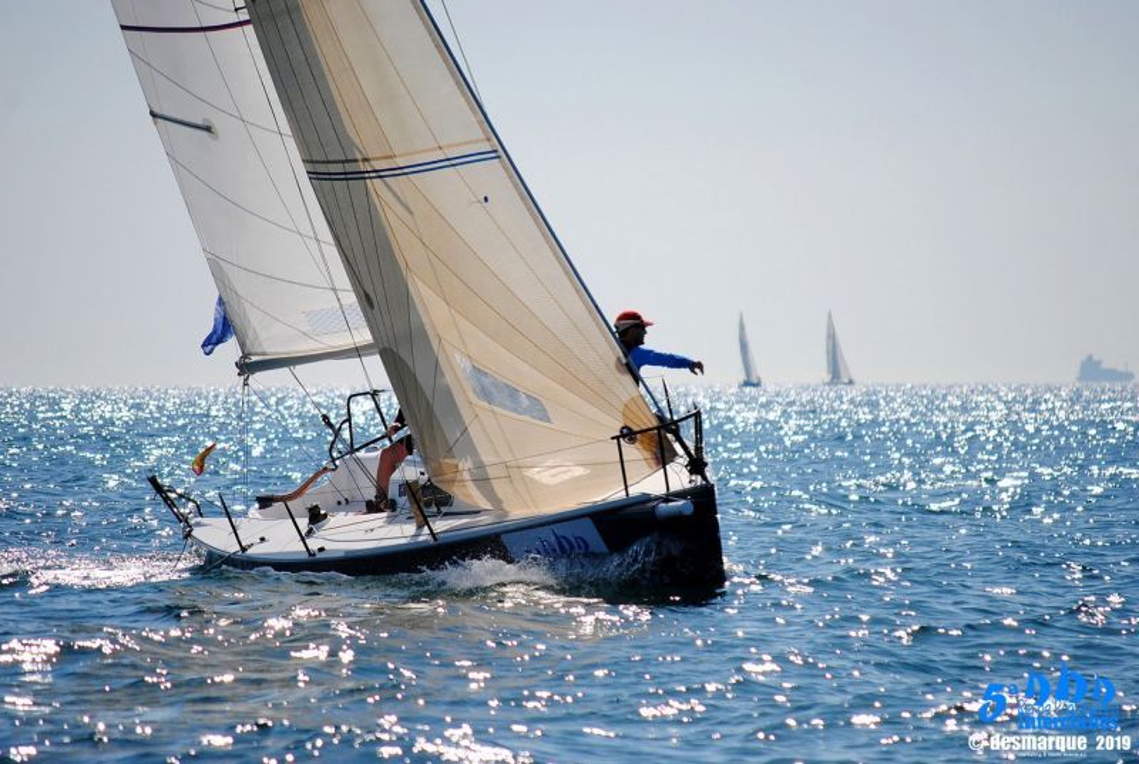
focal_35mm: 240
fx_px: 7609
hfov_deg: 8.6
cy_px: 382
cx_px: 570
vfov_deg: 5.8
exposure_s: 1/1600
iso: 200
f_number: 5.3
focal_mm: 160
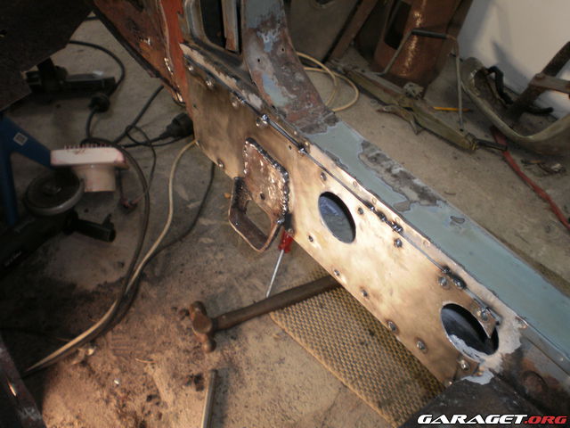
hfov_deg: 51.4
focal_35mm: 36
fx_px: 593
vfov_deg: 39.7
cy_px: 214
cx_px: 285
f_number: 3.1
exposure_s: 1/30
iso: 125
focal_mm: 6.3
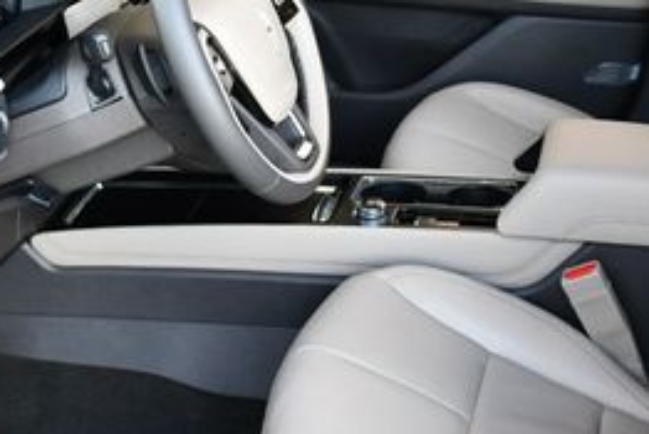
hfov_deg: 23.1
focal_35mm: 88
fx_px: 1587
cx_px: 285
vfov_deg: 15.6
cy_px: 233
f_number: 3.5
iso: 800
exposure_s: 1/200
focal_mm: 18
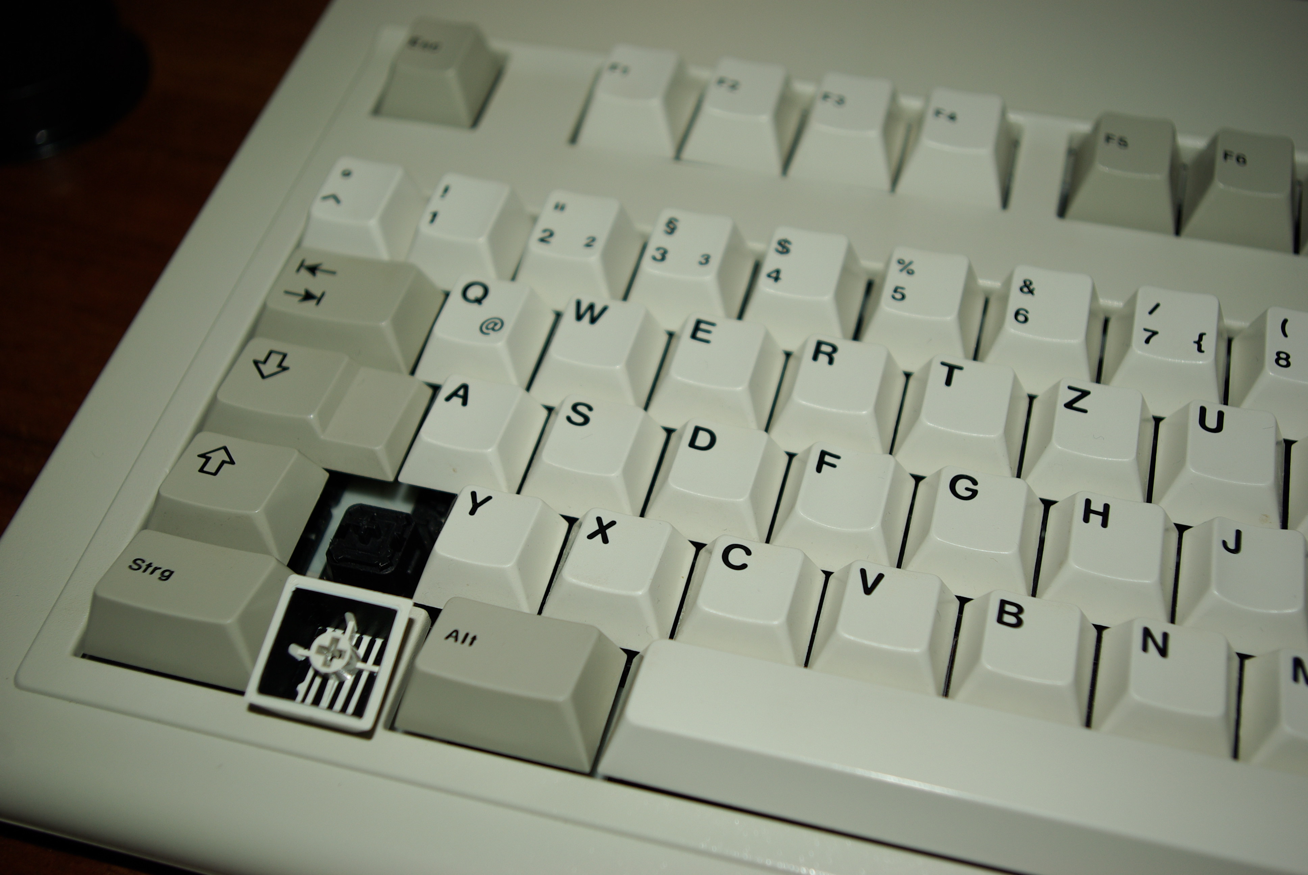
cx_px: 654
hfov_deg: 46.3
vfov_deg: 32.0
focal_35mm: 42
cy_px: 438
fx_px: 1528
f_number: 4
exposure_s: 1/45
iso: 100
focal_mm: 28
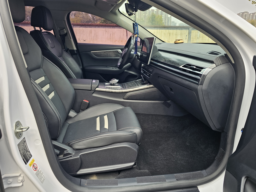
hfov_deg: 73.9
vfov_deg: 58.9
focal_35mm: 23
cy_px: 96
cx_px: 128
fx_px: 170
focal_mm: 6.3
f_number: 1.7
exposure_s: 1/180
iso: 32
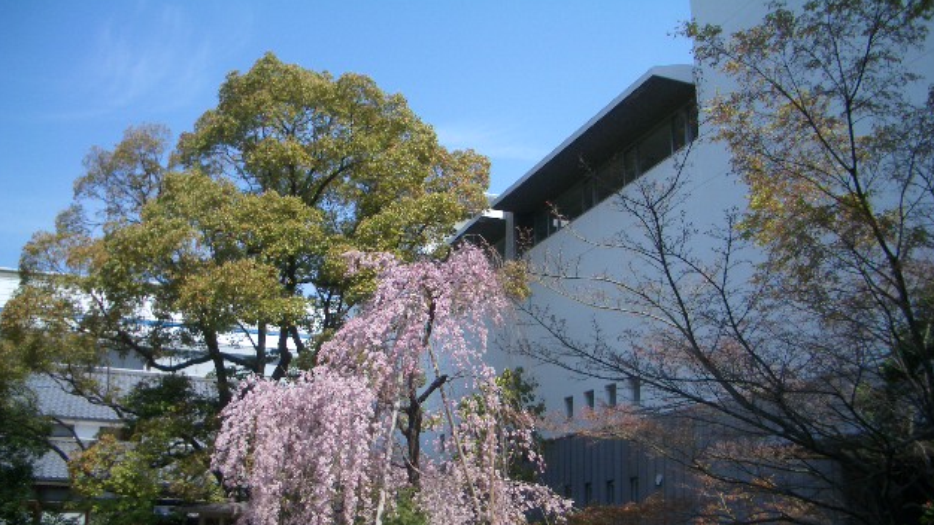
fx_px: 966
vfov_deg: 30.4
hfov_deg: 51.6
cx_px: 473
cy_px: 297
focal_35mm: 39
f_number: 2.6
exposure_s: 1/1000
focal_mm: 5.8
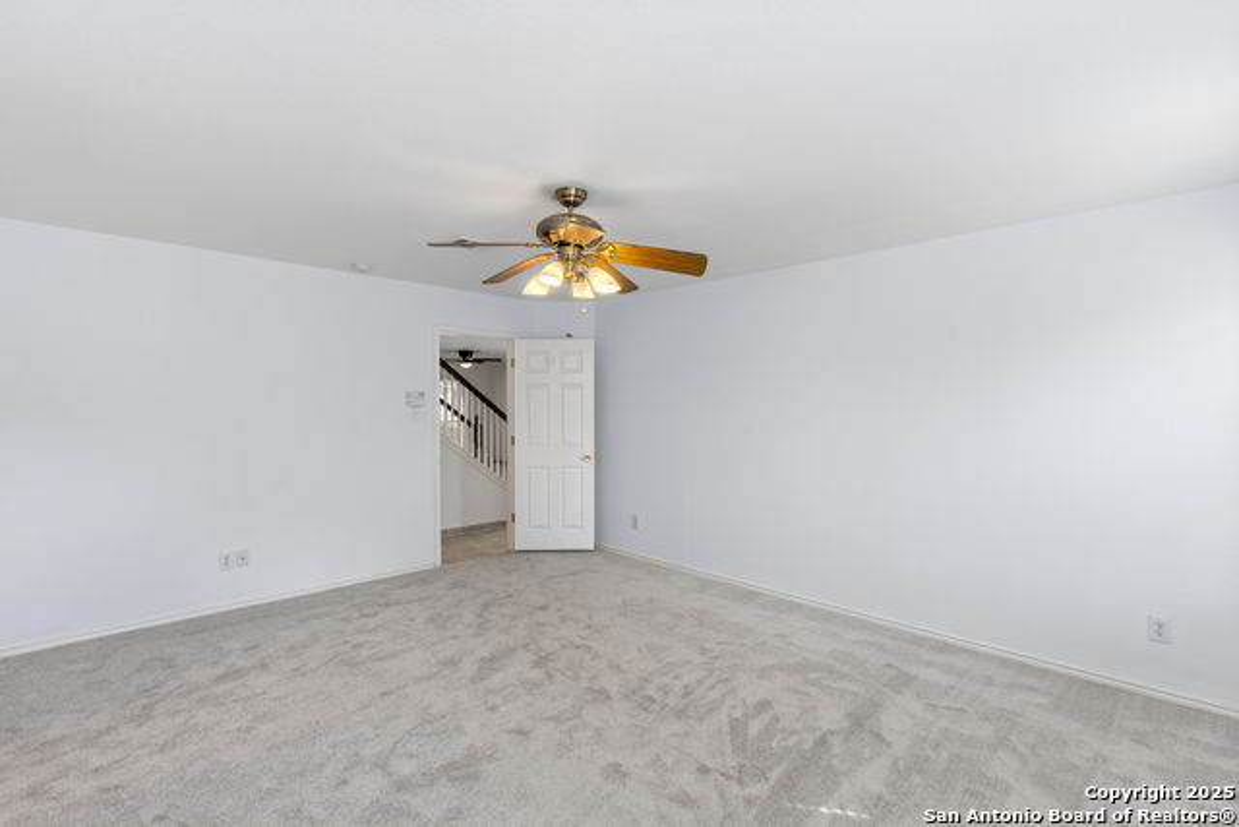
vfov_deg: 70.5
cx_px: 620
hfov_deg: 93.3
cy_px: 414
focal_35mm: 17
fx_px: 585
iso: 200
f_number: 8
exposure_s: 1/6
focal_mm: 17
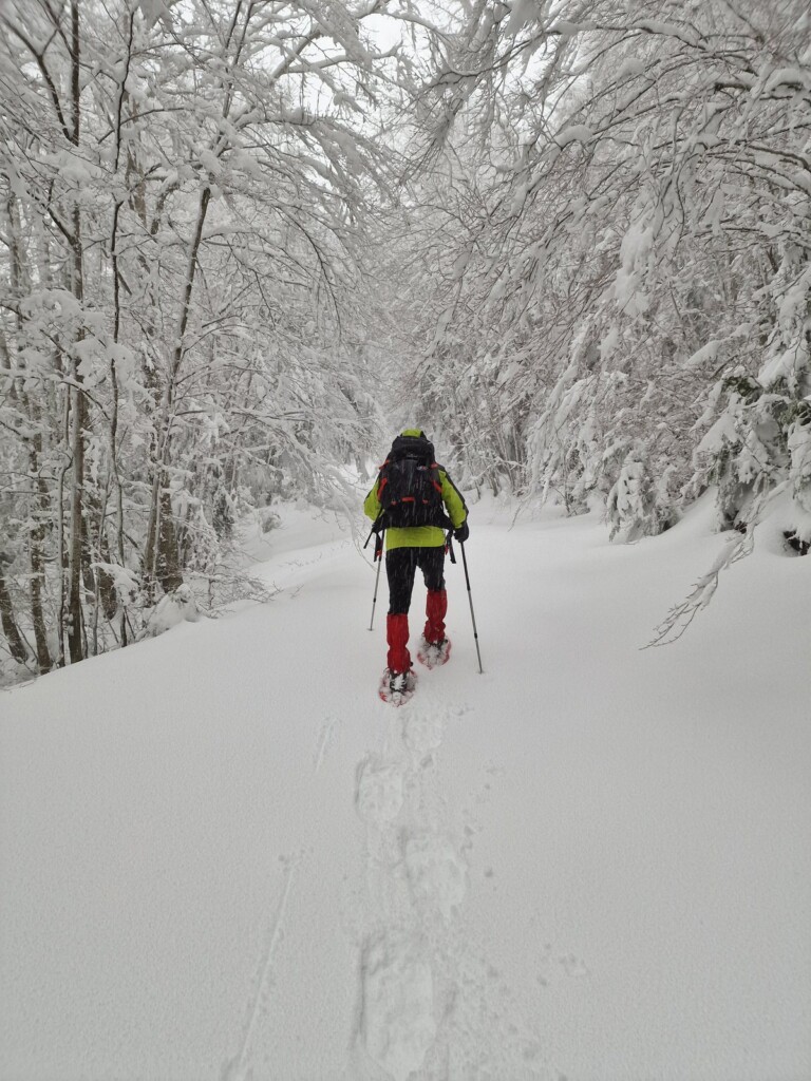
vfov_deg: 73.9
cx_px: 406
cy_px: 540
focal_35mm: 23
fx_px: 718
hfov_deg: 58.9
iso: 50
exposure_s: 1/180
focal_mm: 6.4
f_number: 1.8
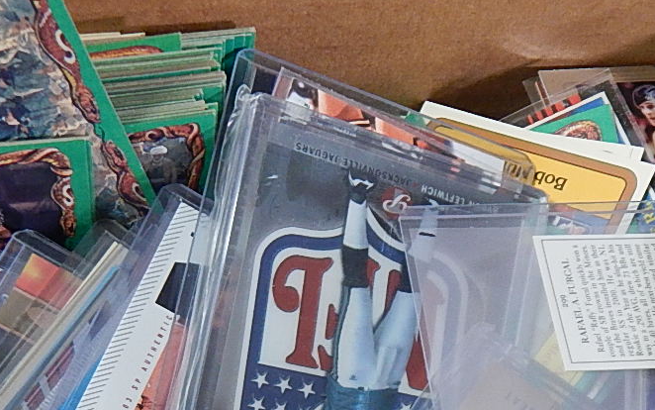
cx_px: 349
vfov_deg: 18.9
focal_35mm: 64
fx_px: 1143
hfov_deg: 32.0
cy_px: 529
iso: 280
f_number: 3.1
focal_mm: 4.5
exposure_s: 1/30
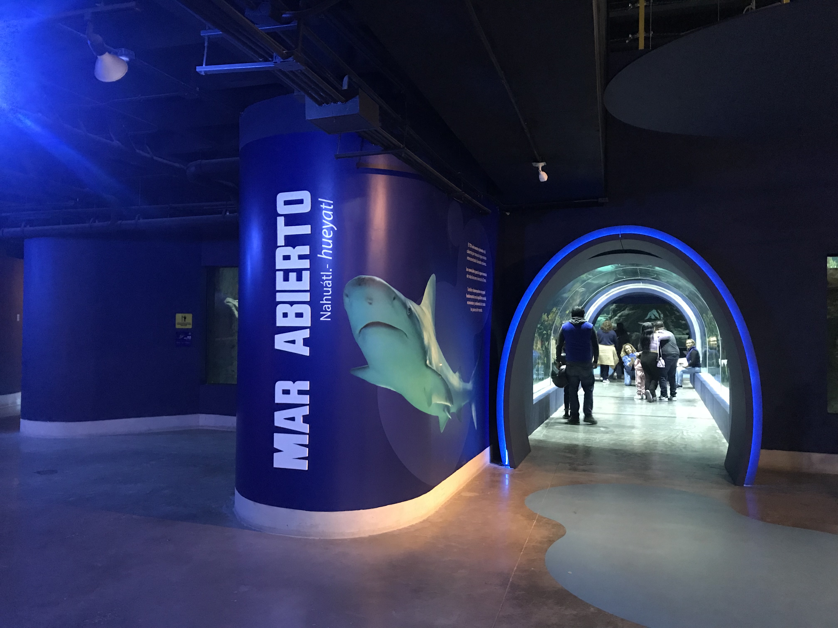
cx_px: 419
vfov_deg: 49.7
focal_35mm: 28
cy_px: 314
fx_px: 678
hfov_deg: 63.4
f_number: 1.8
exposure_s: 1/5
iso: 100
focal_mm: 3.99
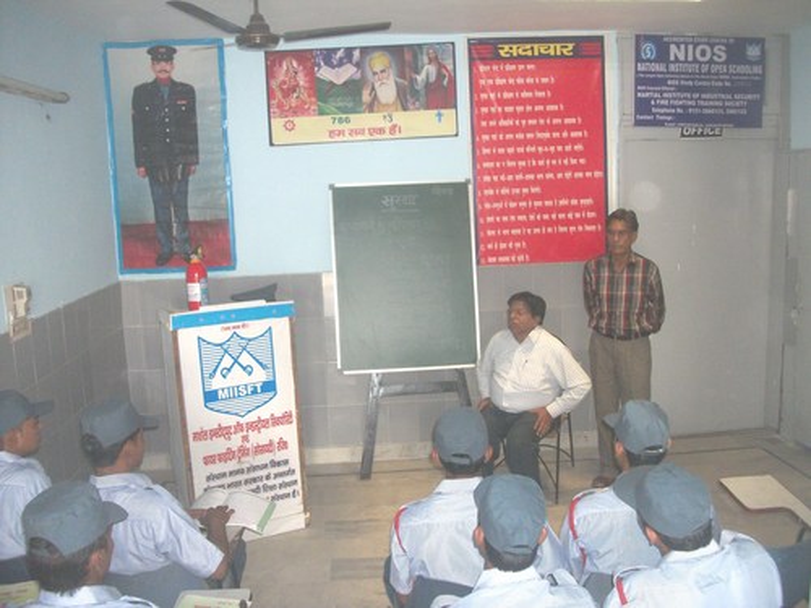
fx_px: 750
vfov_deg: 44.2
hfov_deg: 56.8
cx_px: 406
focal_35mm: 32
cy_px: 304
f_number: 2.9
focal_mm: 5.7
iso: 250
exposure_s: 1/60
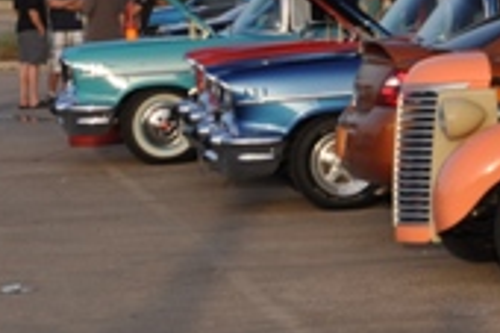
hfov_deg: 7.6
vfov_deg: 5.2
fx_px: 3677
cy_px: -84
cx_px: 838
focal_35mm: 265
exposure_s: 1/200
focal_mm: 50
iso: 200
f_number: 7.1
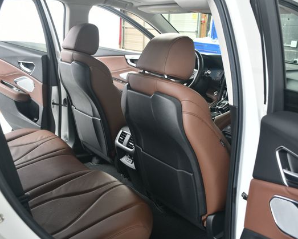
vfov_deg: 38.3
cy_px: 119
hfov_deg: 46.8
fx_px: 344
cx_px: 135
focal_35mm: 39
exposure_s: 1/160
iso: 100
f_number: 3.8
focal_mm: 23
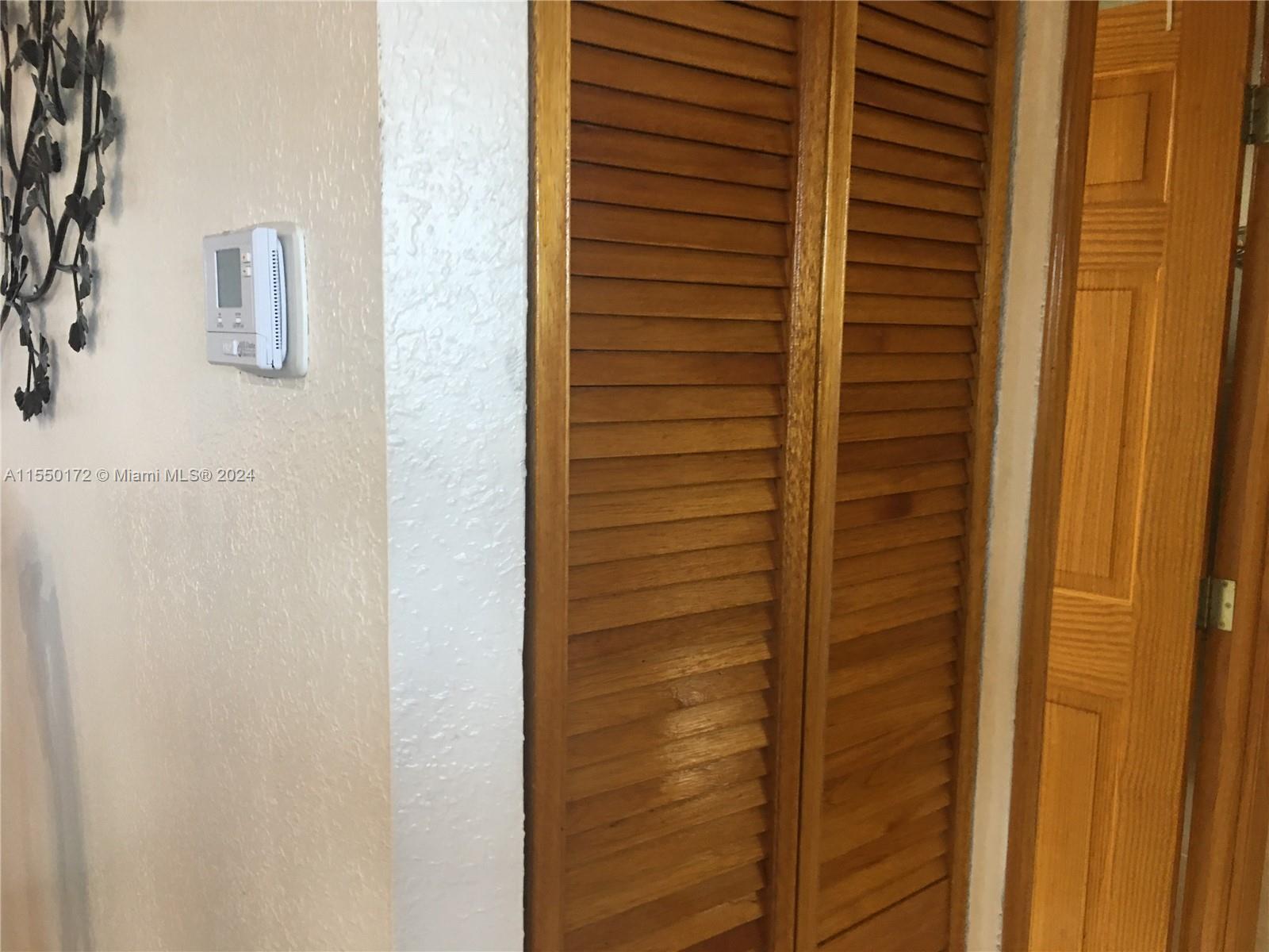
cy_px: 476
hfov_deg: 61.7
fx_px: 1063
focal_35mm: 29
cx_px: 634
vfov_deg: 48.2
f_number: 2.2
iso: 64
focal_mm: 4.15
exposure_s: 1/15
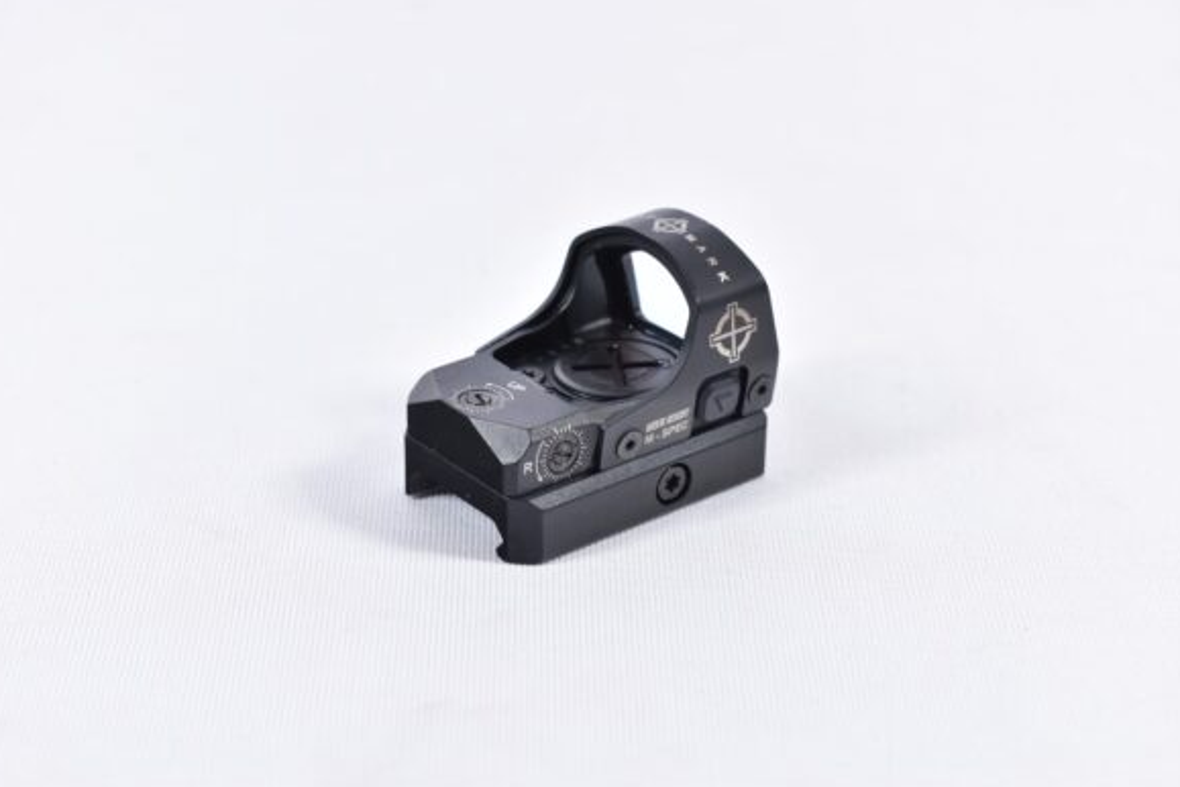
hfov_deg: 23.8
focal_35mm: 86
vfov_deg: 16.0
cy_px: 383
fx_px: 2803
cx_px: 583
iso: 640
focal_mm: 55
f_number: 5.6
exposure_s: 1/50
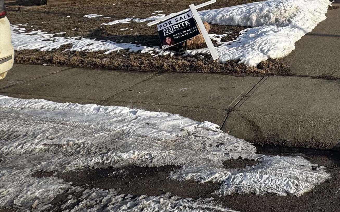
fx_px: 324
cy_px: -12
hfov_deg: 49.1
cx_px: 308
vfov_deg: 32.5
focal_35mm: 35
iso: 50
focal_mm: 2.22
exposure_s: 1/1506
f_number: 2.2
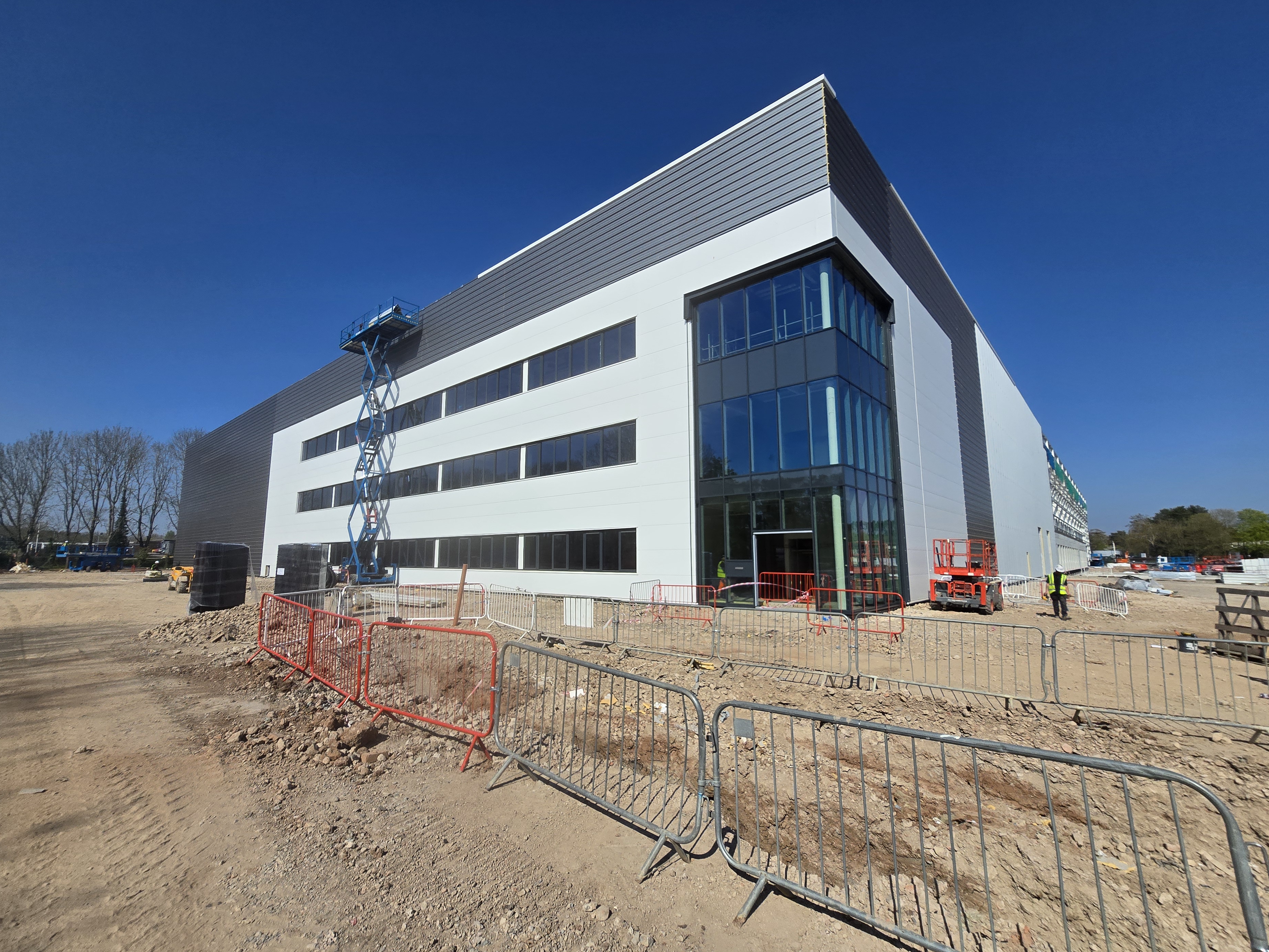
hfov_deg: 102.0
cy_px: 484
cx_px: 609
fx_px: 513
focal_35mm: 14
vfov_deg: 85.7
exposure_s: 1/4397
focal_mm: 2.2
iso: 50
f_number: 2.2
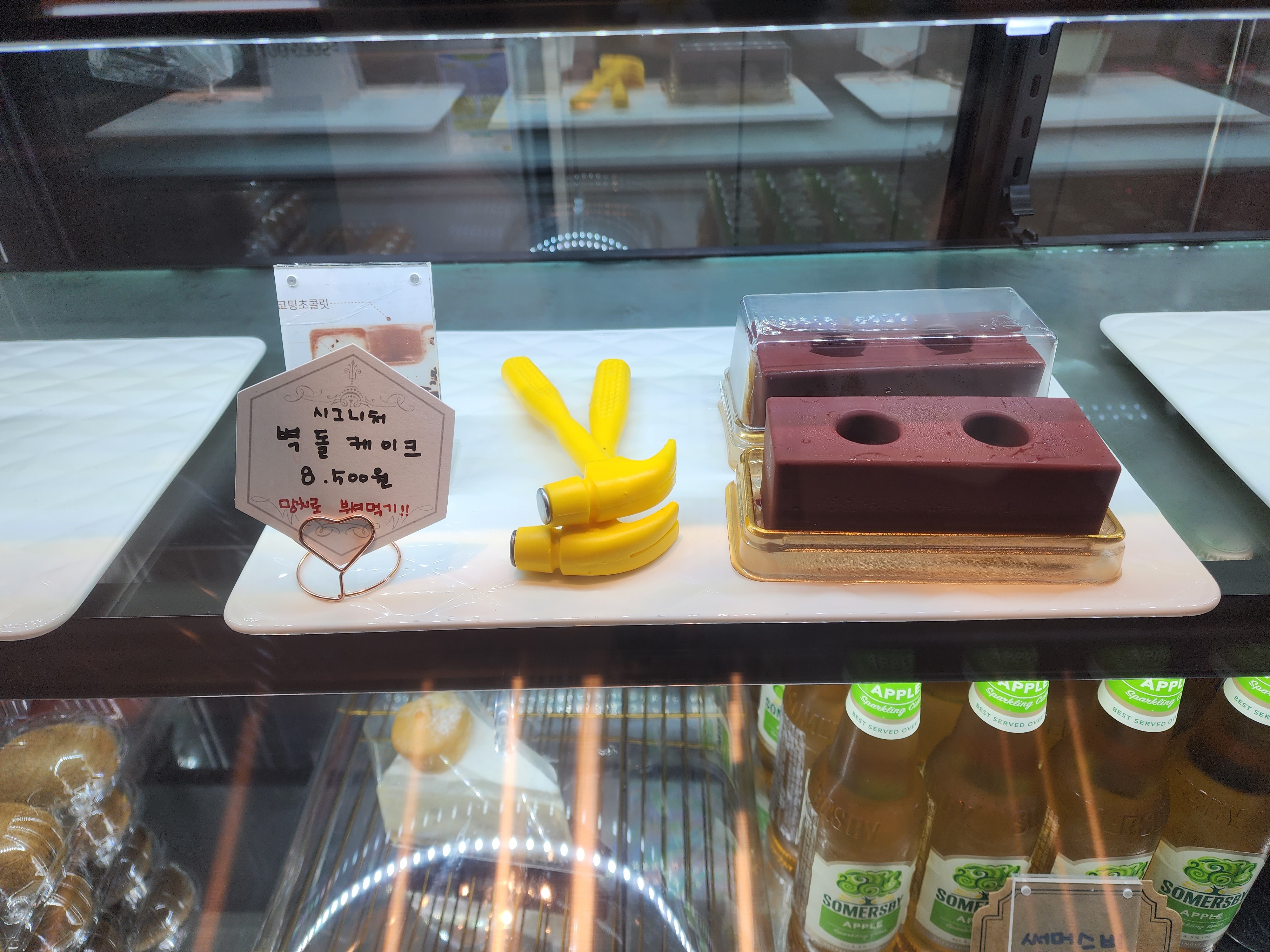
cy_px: 476
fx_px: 844
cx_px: 635
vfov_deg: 58.9
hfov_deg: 73.9
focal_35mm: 23
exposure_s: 1/120
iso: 32
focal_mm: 6.4
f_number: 1.8
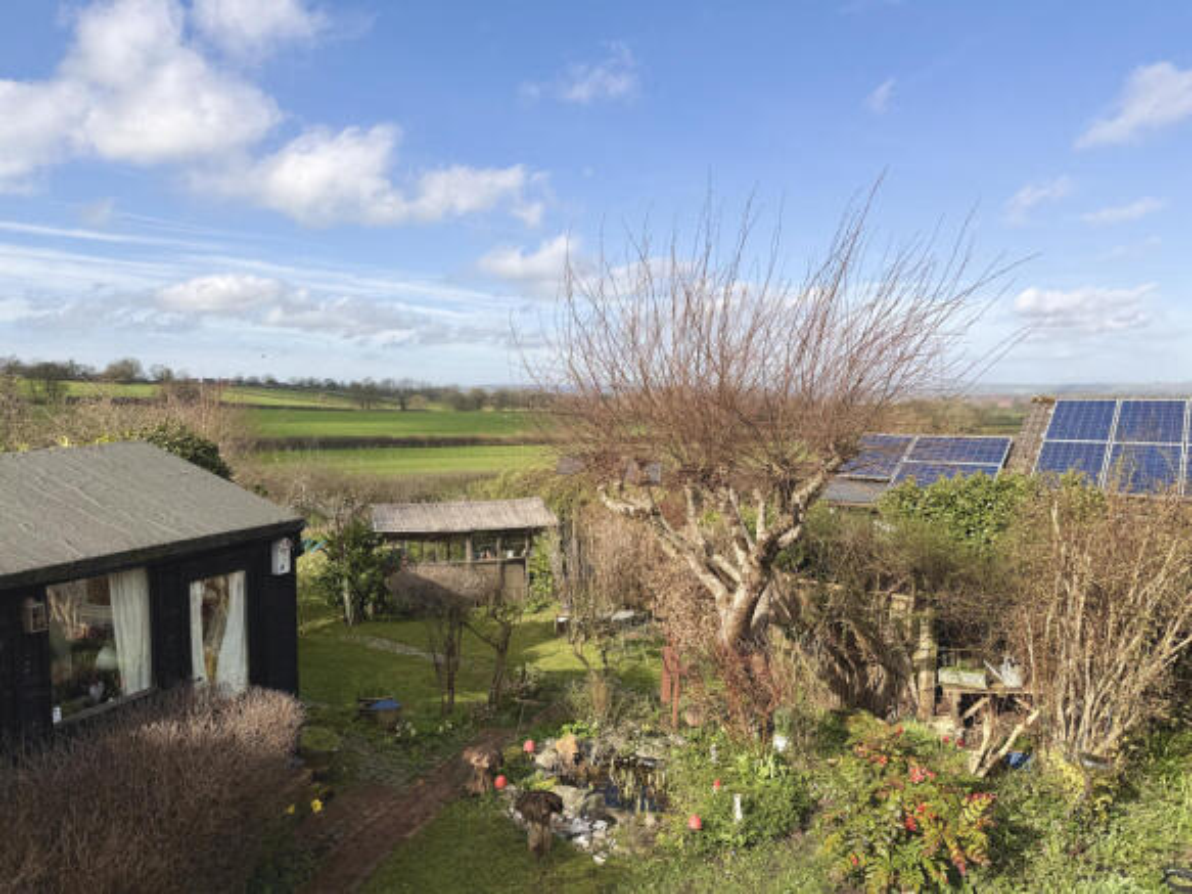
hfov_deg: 71.6
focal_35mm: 24
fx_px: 826
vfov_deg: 56.8
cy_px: 447
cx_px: 596
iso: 80
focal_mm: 6.76
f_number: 1.78
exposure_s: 1/4405
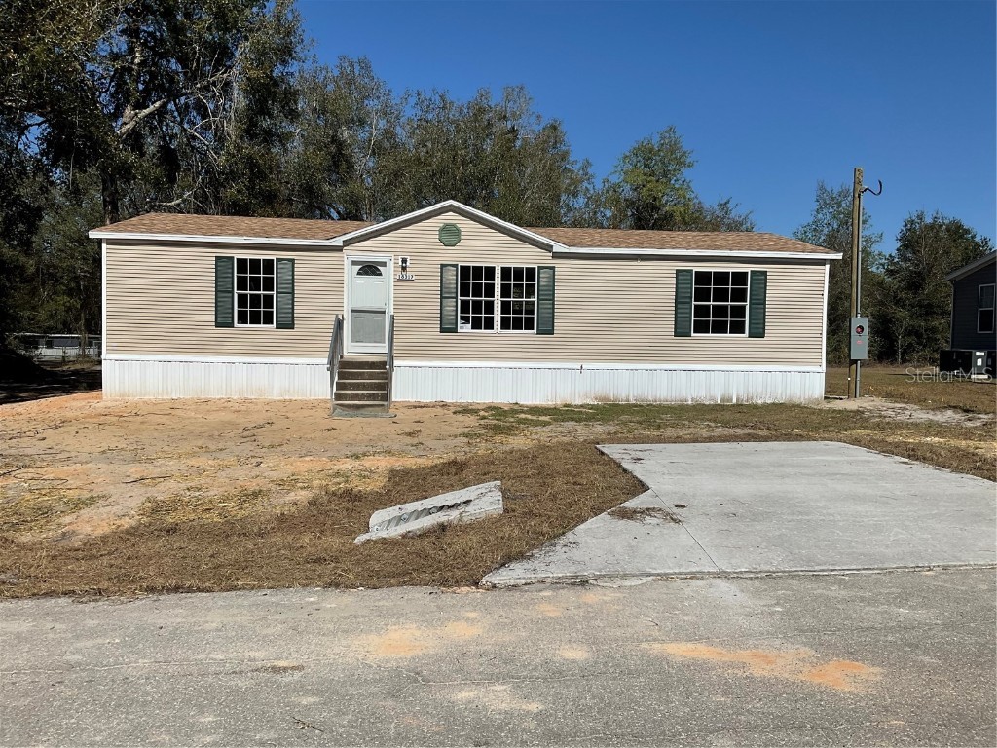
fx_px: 835
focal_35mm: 29
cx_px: 498
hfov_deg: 61.7
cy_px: 374
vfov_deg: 48.2
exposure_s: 1/5263
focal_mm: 3
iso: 16
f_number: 1.8
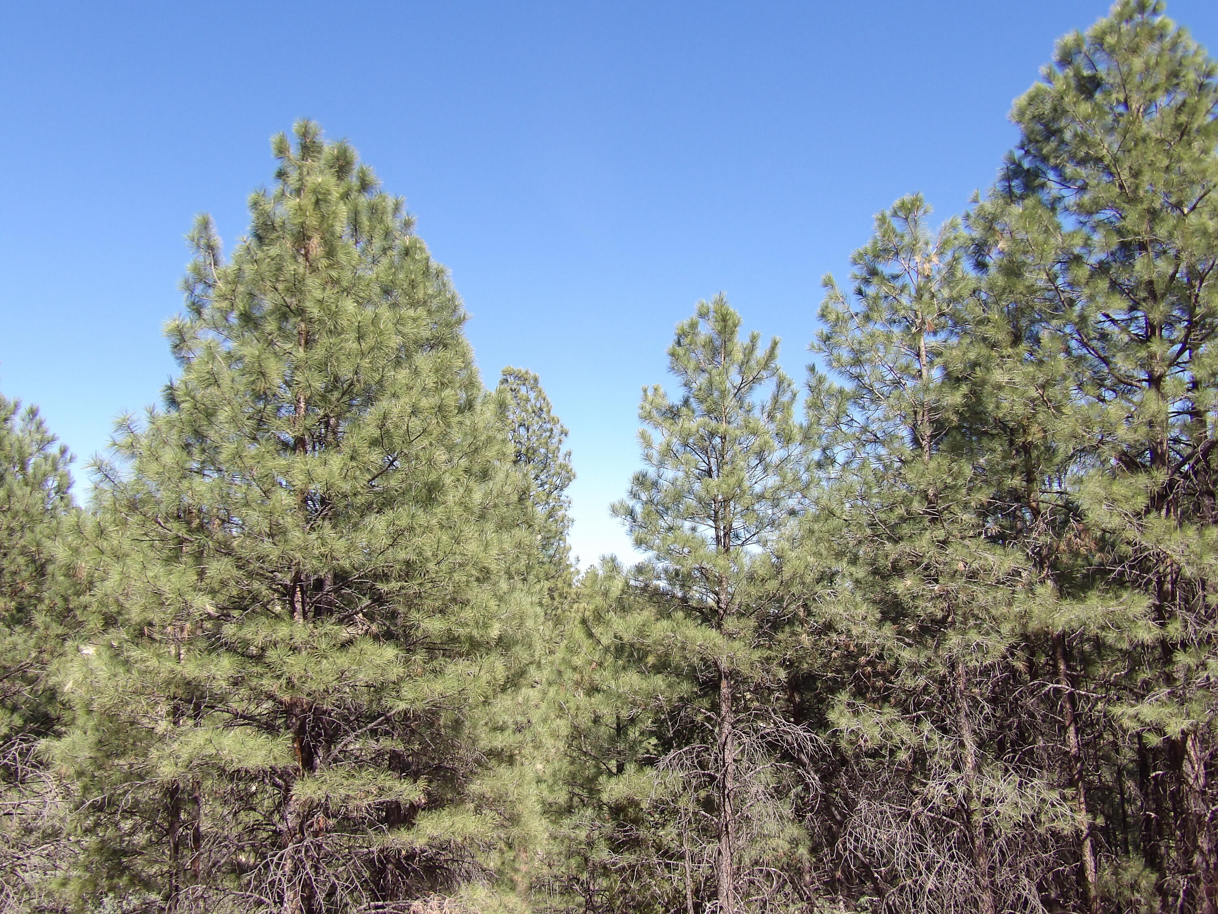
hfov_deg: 47.9
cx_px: 609
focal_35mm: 39
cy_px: 457
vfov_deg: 36.8
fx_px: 1372
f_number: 3.7
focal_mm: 7
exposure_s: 1/380
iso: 100
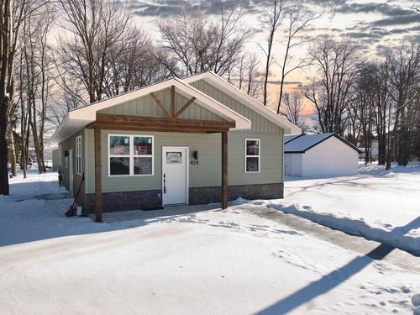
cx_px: 210
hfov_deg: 71.6
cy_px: 158
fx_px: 291
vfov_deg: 56.8
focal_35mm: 24
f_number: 2.8
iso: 100
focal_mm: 4.5
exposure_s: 1/1000
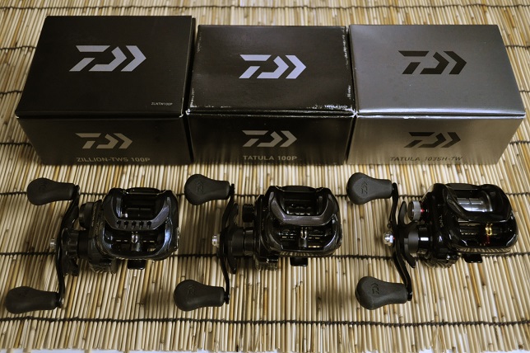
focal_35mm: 39
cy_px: 176
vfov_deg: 34.1
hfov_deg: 49.6
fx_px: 574
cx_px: 265
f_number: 4.2
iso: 1600
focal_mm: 26
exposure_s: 1/50
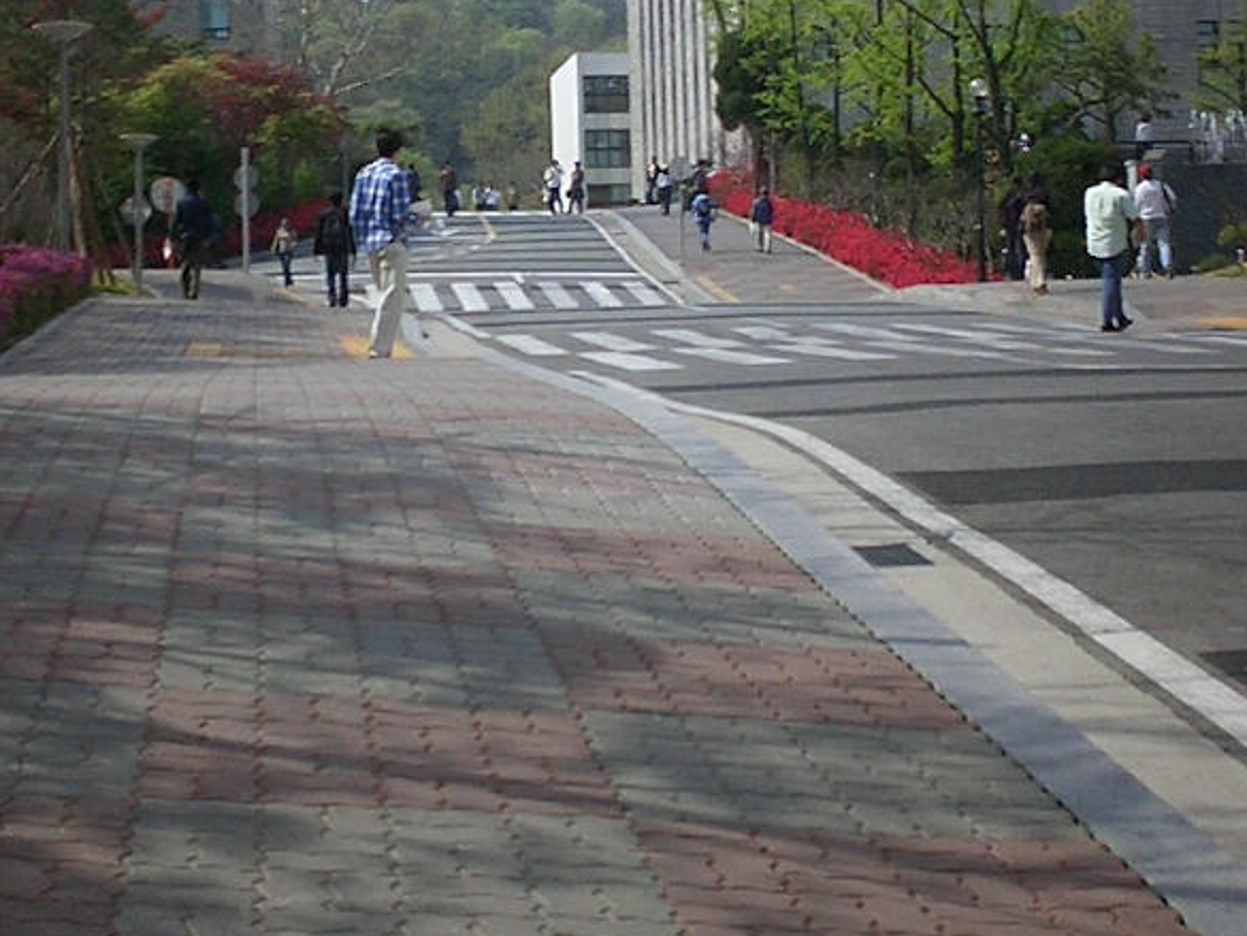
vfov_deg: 18.1
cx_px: 576
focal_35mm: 81
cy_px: 281
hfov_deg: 24.1
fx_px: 2919
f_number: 3.5
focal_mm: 5.6
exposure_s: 1/1250
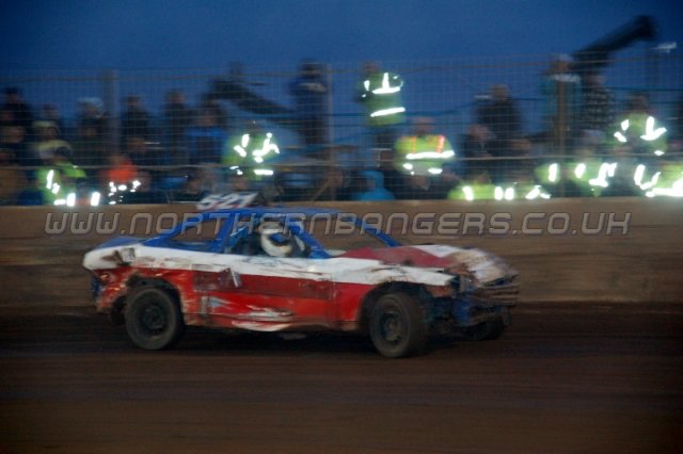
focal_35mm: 142
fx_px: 2702
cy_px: 227
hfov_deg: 14.4
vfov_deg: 9.6
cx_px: 342
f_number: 5.6
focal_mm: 95
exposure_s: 1/60
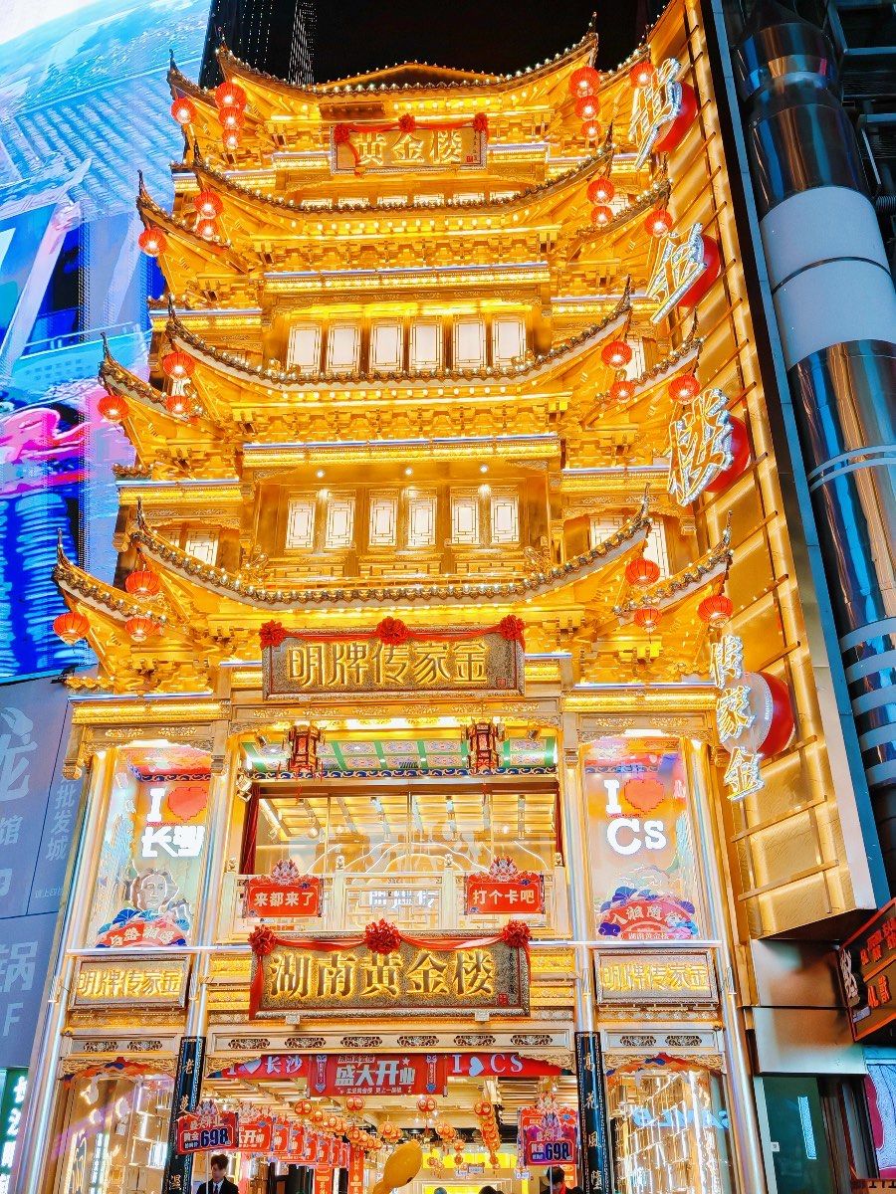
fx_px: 1104
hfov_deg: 44.2
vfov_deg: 56.8
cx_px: 448
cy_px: 597
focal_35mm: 32
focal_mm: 6.67
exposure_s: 1/1400
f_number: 1.9
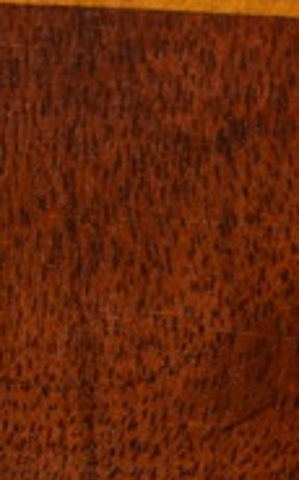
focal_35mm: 414
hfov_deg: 3.1
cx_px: -621
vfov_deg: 5.1
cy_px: 570
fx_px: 5419
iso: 100
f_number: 8
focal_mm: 50
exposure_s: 1/60
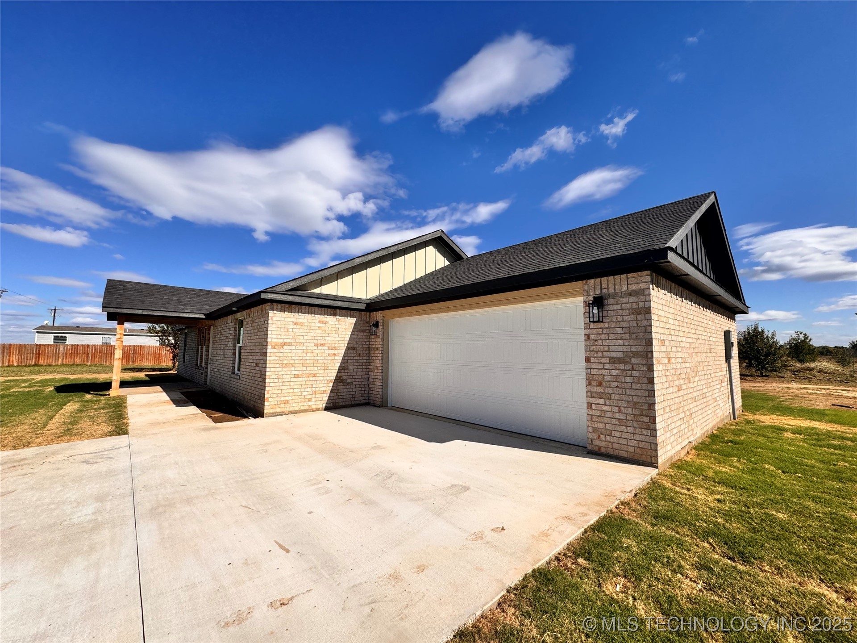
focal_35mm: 14
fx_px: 347
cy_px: 322
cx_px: 428
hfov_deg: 102.1
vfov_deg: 85.7
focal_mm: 2.22
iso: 50
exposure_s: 1/3546
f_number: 2.2
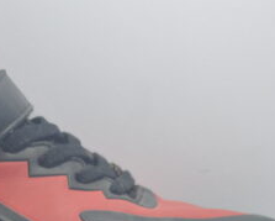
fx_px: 6161
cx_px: -39
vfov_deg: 2.1
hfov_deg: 2.6
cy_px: 175
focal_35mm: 756
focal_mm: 200
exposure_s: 1/500
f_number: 4.8
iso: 2000
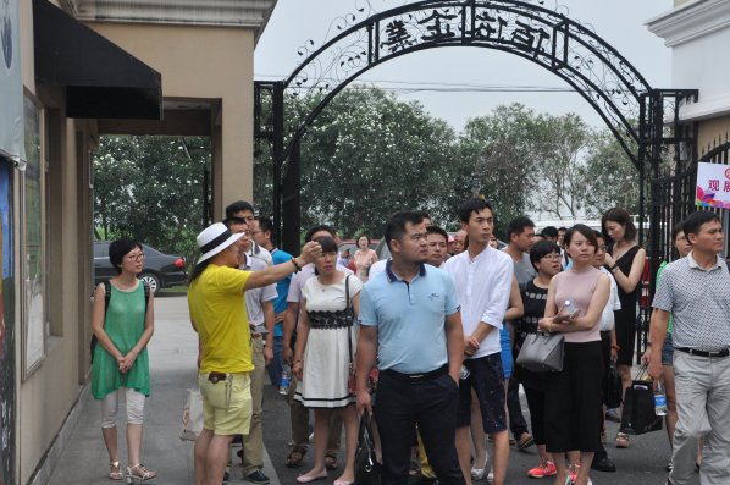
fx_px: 1296
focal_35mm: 64
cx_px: 371
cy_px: 283
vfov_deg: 21.2
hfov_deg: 31.5
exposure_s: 1/400
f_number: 8
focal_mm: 34
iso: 640
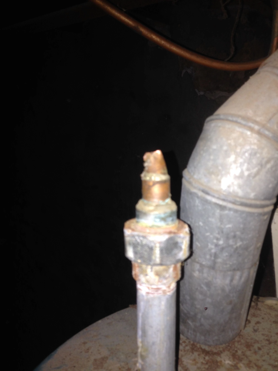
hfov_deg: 42.9
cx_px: 139
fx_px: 353
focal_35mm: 33
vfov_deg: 55.4
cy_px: 186
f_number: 2.4
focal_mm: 4.12
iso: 50
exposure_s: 1/20
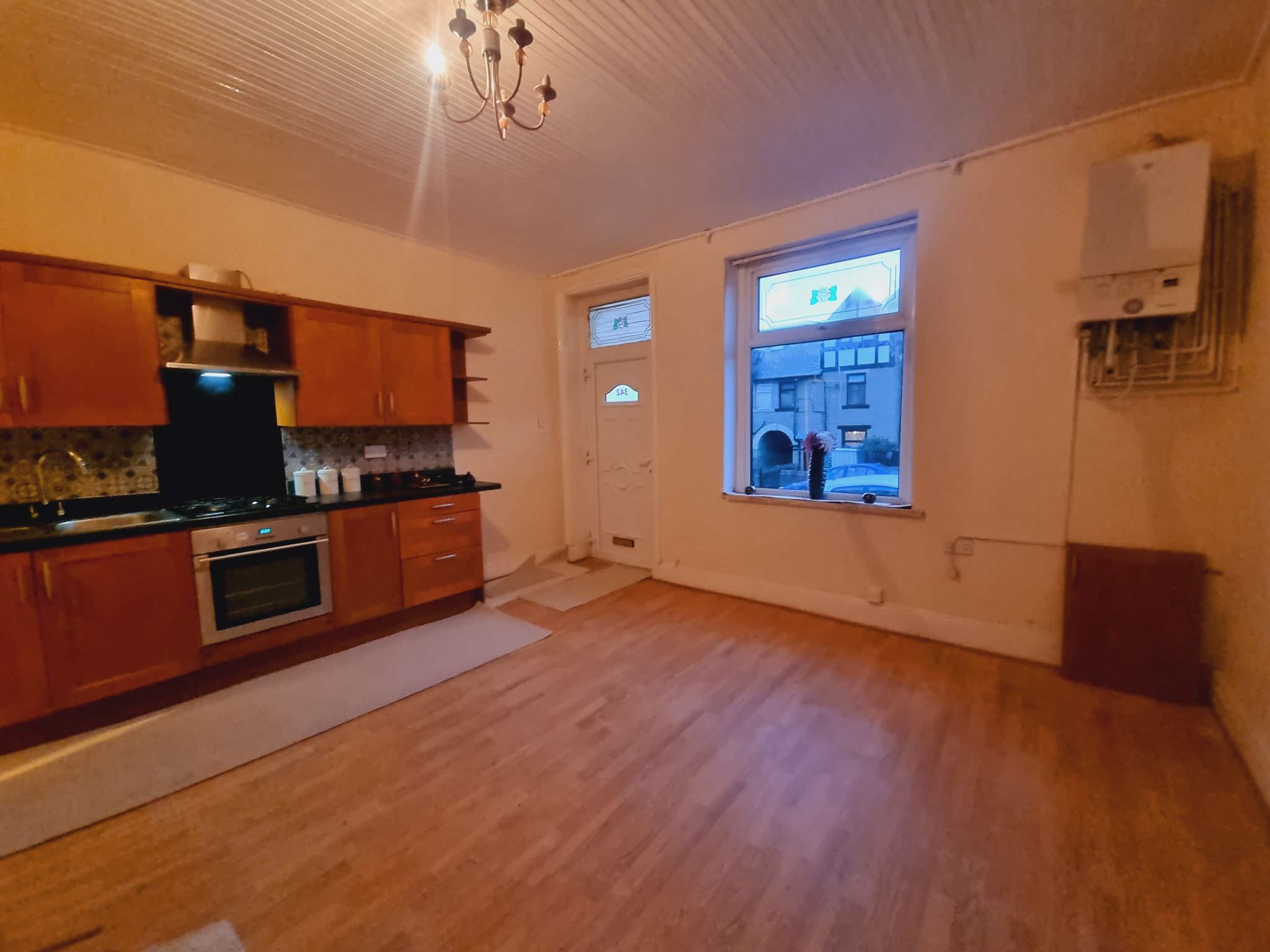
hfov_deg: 106.2
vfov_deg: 89.9
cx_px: 635
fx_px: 477
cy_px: 476
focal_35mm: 13
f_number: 2.2
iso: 800
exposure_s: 1/33
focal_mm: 2.2
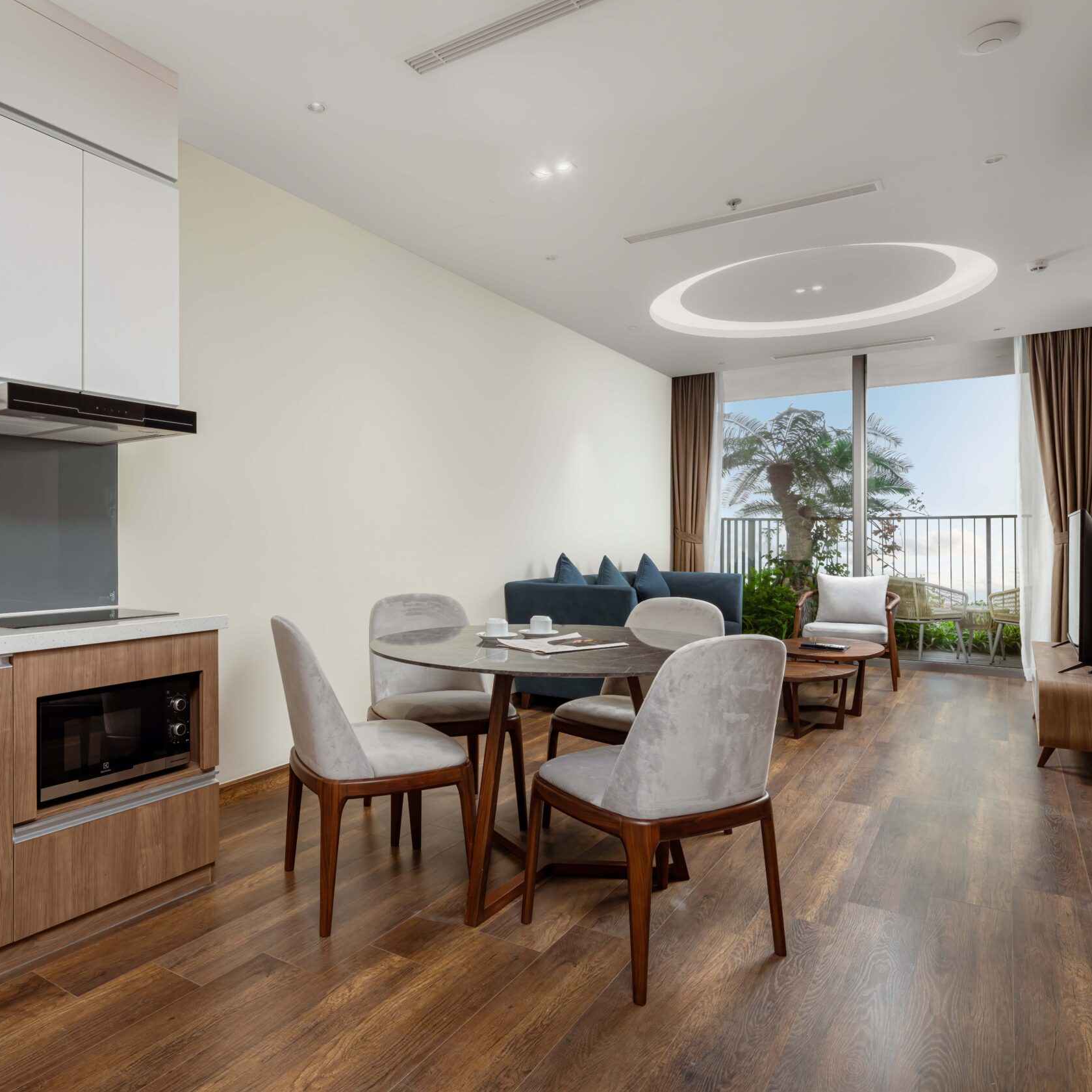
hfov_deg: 69.1
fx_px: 785
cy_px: 539
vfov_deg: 69.6
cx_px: 453
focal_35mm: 22
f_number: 11
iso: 125
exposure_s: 1/40
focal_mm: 17
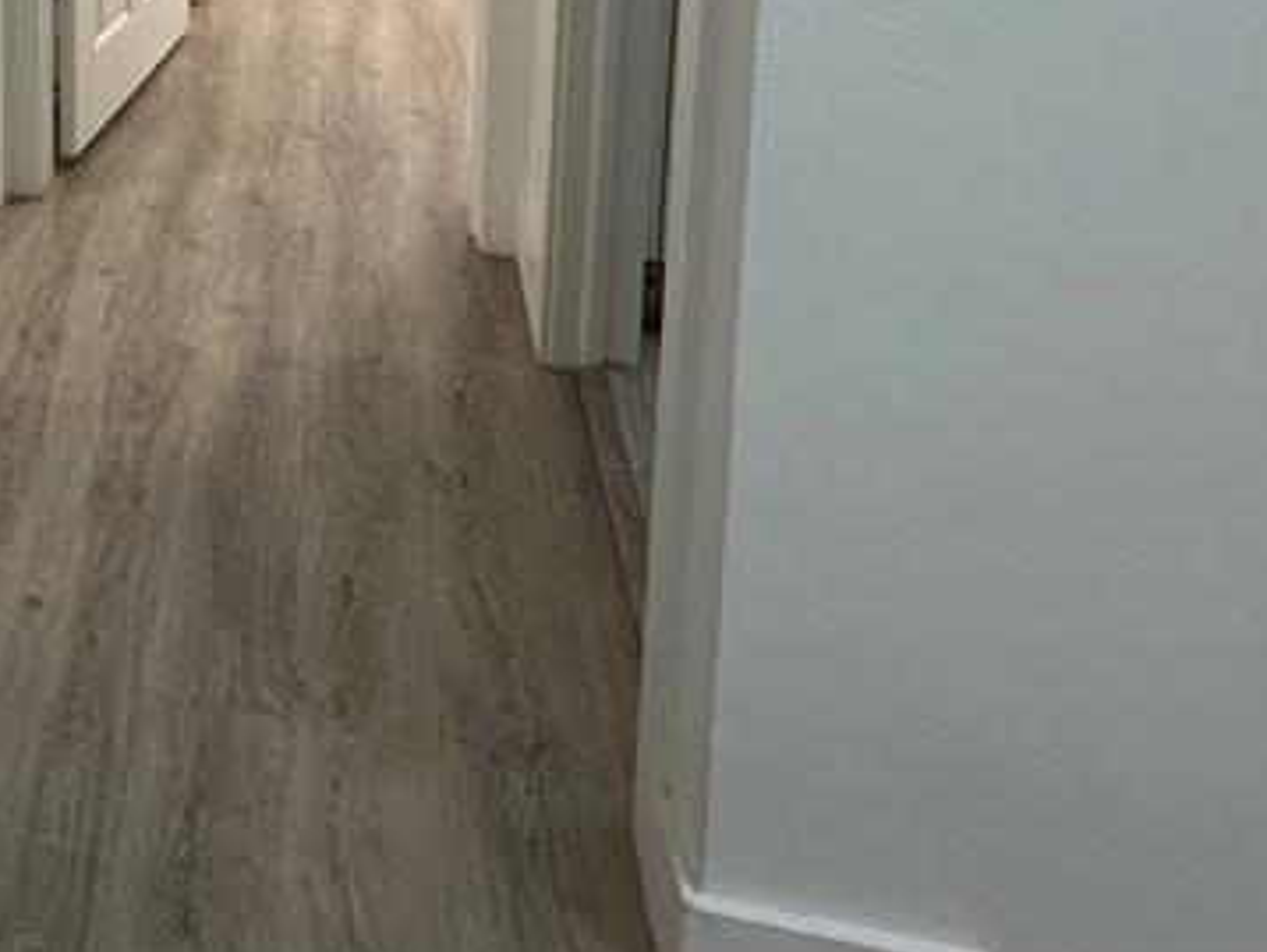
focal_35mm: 40
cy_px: -304
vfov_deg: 28.9
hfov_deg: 39.6
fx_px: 1465
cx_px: -71
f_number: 2.2
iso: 160
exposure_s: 1/120
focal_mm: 2.22
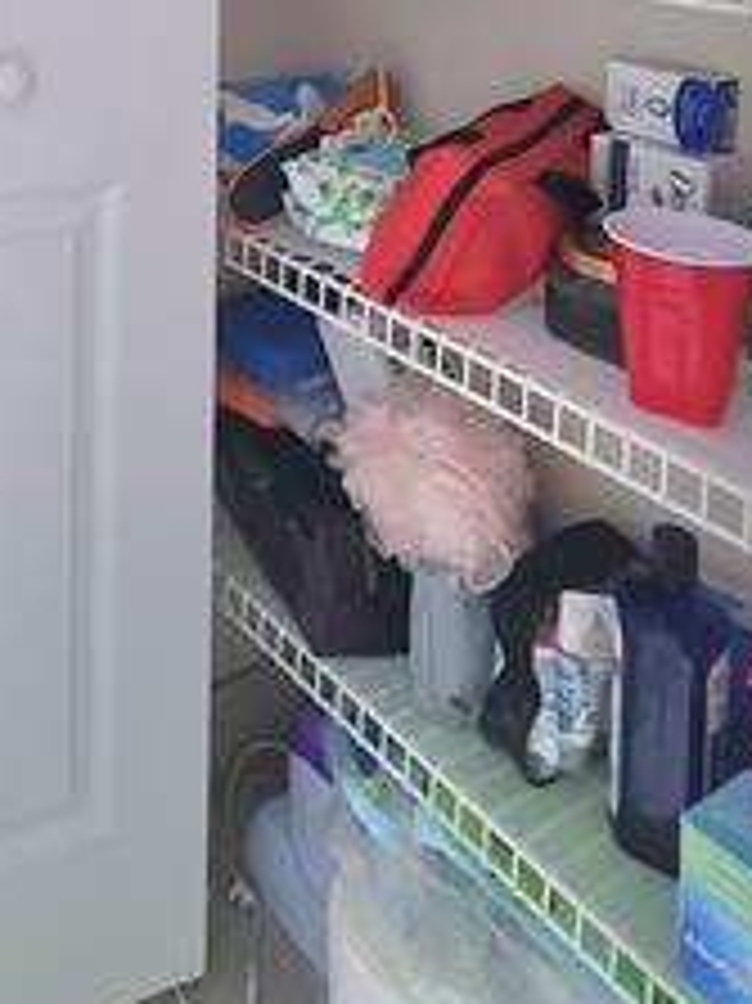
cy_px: -126
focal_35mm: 35
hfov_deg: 36.4
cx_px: -9
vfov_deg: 41.0
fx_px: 1015
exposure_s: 1/40
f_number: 2.2
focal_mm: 2.2
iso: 320
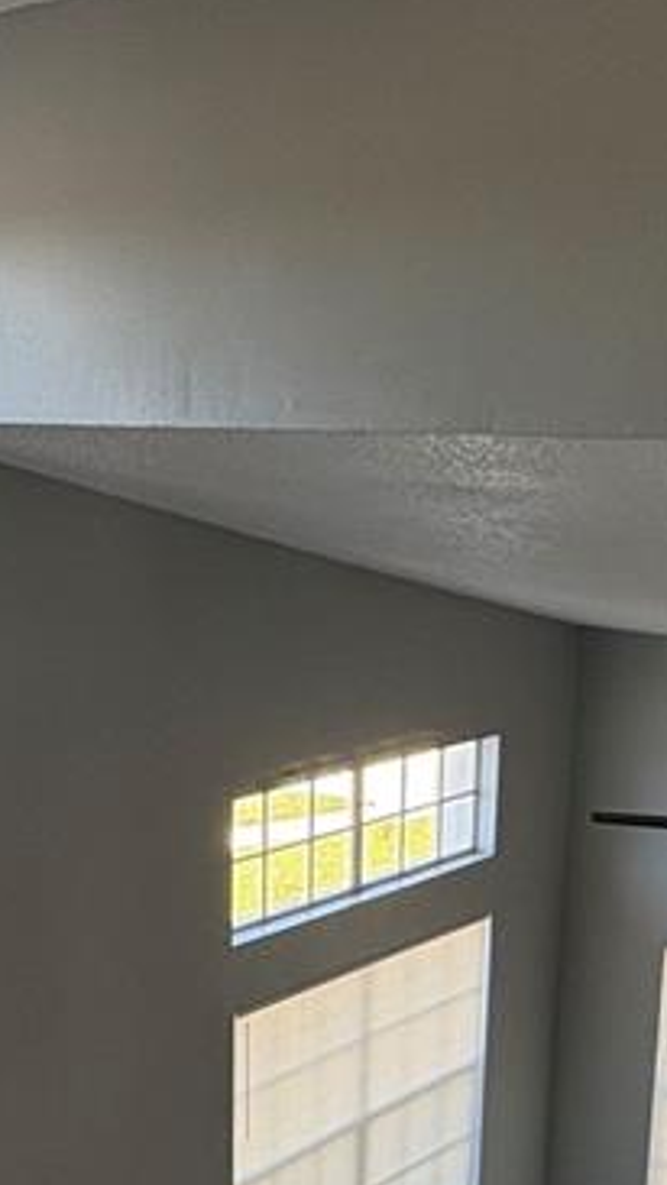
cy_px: 884
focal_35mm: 50
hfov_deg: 24.0
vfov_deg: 40.2
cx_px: 334
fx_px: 1571
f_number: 2.2
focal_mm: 2.22
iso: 125
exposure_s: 1/113
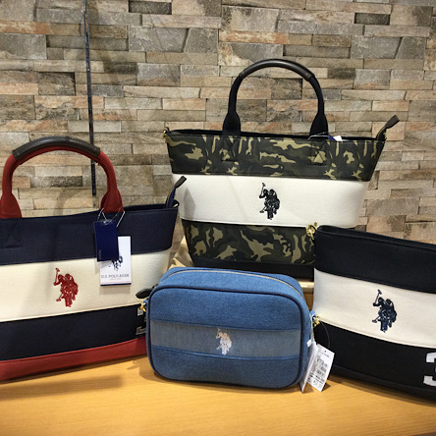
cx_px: 227
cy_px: 217
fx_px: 527
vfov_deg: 44.9
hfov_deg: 44.9
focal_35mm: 37
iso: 40
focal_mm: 3.3
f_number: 2.4
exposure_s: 1/33
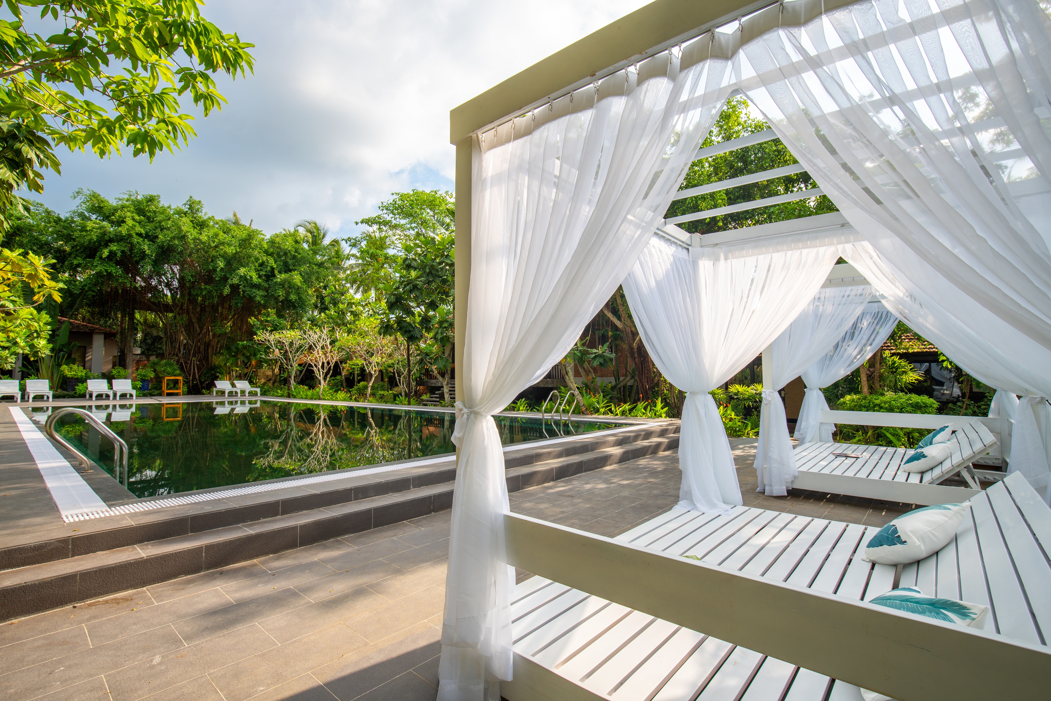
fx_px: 467
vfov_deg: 73.8
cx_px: 526
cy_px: 350
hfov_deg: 96.7
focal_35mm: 16
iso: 100
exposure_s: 1/125
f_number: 10
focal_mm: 16
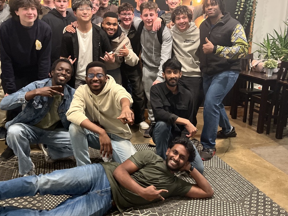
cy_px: 88
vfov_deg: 41.6
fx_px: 283
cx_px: 134
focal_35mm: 34
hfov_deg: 53.9
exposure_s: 1/25
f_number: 1.6
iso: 500
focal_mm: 5.1
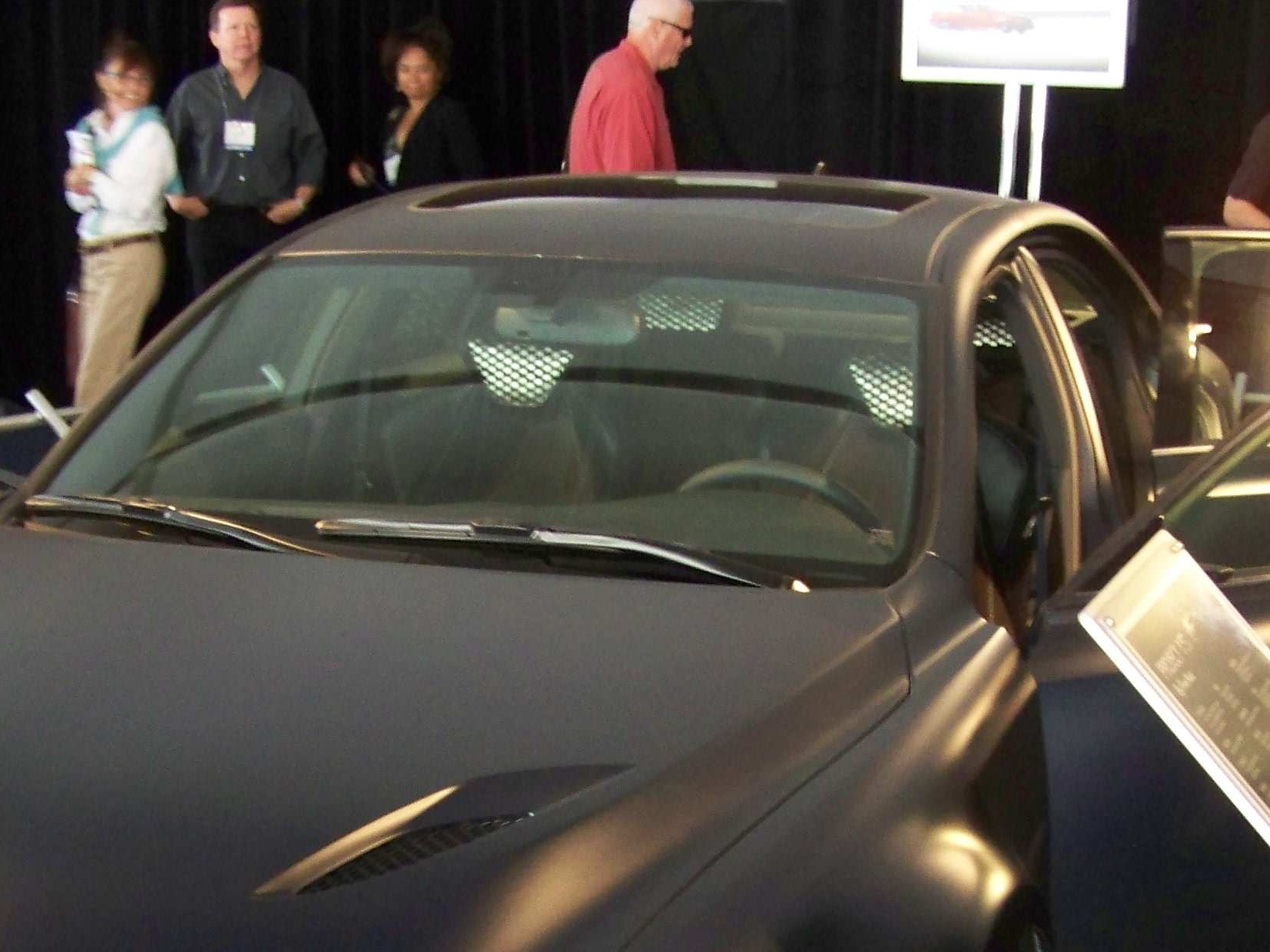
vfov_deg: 20.4
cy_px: 791
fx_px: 2605
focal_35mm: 71
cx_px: 727
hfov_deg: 27.4
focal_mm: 6.3
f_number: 2.8
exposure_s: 1/30
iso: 200
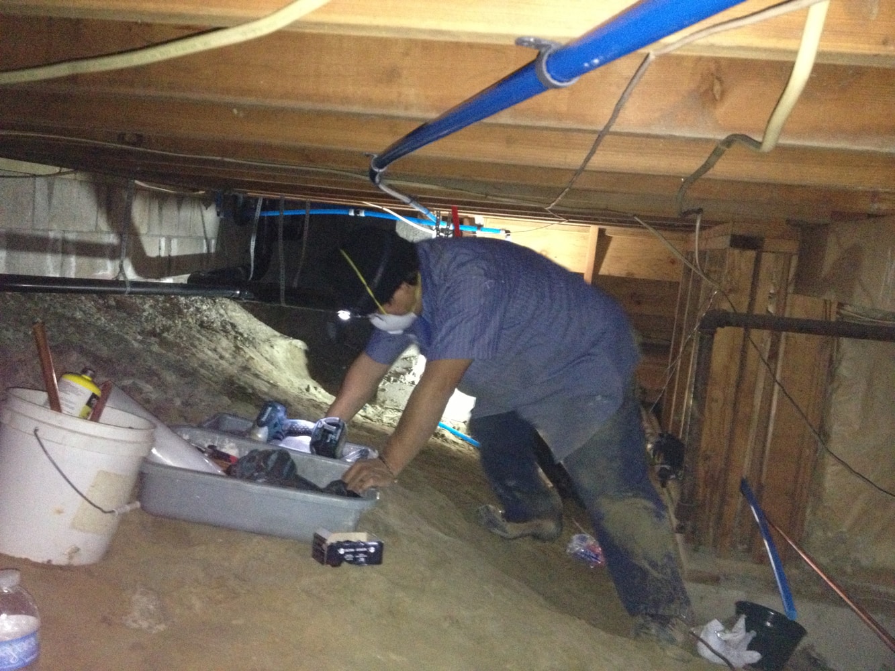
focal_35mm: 35
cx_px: 448
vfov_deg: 40.7
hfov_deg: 52.6
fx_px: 905
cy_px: 336
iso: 640
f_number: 2.4
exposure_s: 1/16
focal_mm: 4.28
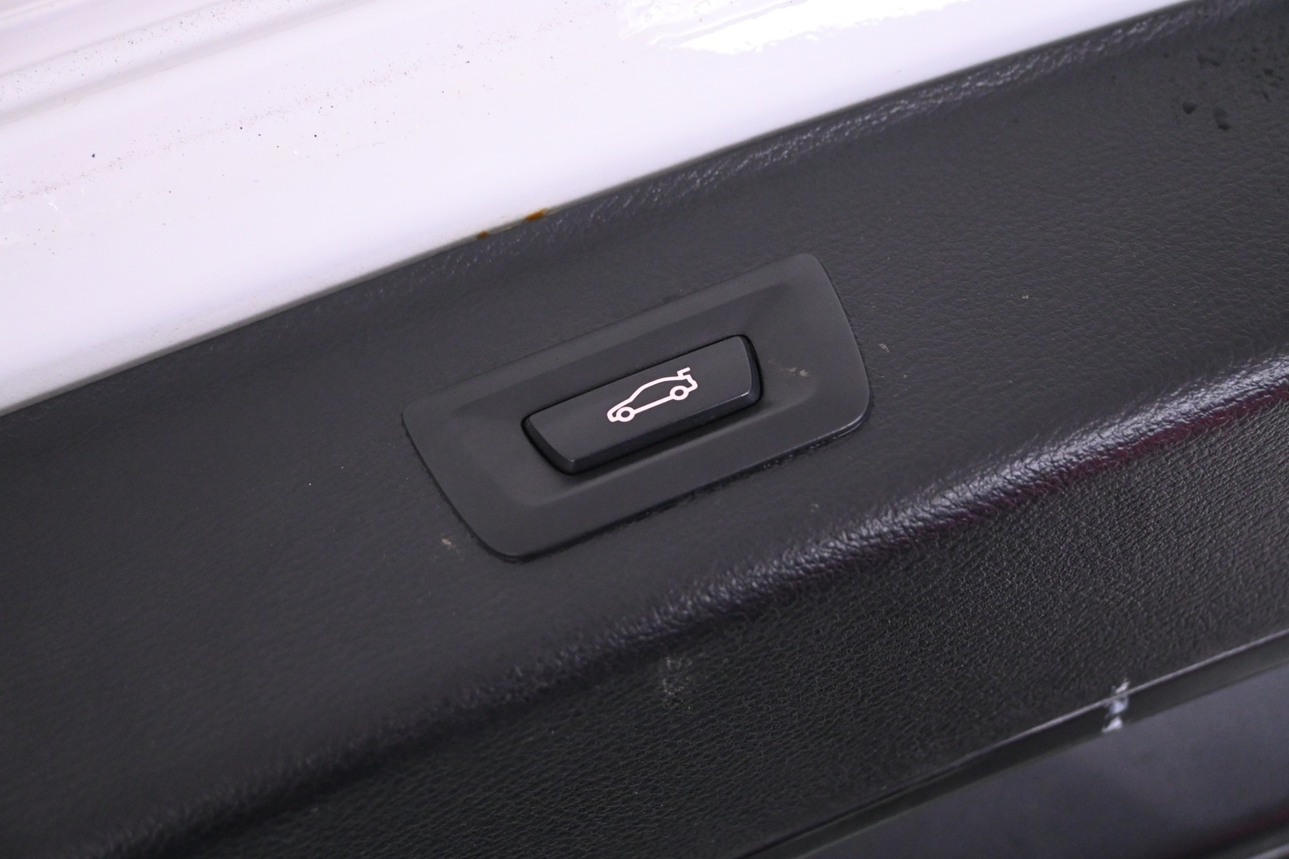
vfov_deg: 35.5
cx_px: 644
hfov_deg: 51.3
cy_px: 430
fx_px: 1343
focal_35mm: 38
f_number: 4.2
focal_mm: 25
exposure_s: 1/80
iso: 3200
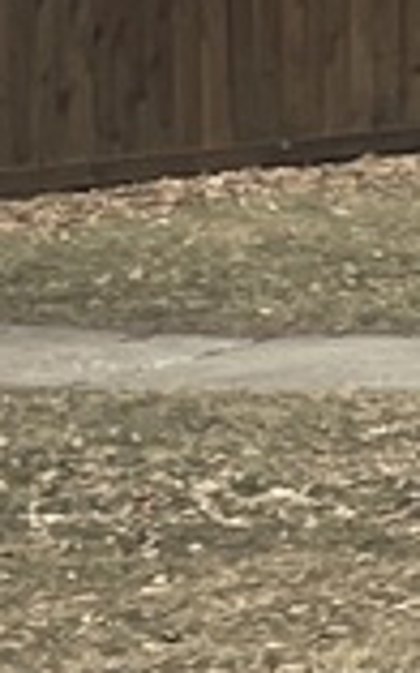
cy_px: -39
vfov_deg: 8.6
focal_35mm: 243
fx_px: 4454
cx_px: 2760
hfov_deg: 4.1
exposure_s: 1/4348
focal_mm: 5.1
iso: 32
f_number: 1.6
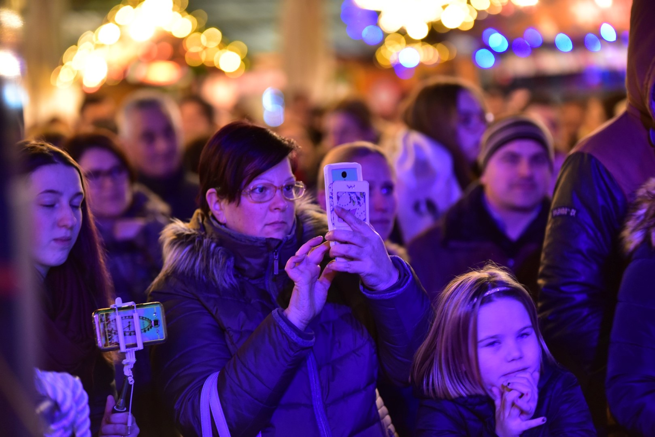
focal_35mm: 140
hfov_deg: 14.6
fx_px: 2548
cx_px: 328
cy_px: 218
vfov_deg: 9.8
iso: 2500
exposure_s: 1/15
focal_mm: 140
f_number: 2.8
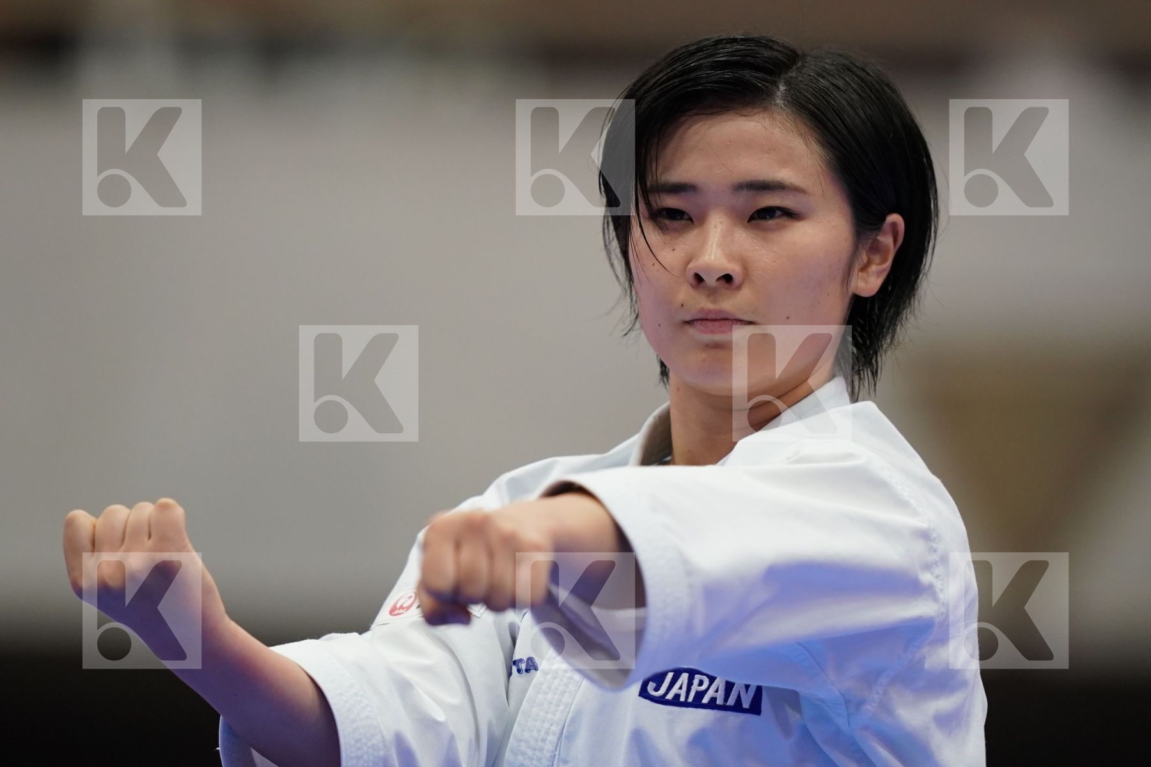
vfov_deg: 2.3
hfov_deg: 3.4
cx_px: 576
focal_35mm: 600
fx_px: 19182
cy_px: 384
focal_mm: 400
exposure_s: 1/500
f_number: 2.8
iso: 1600
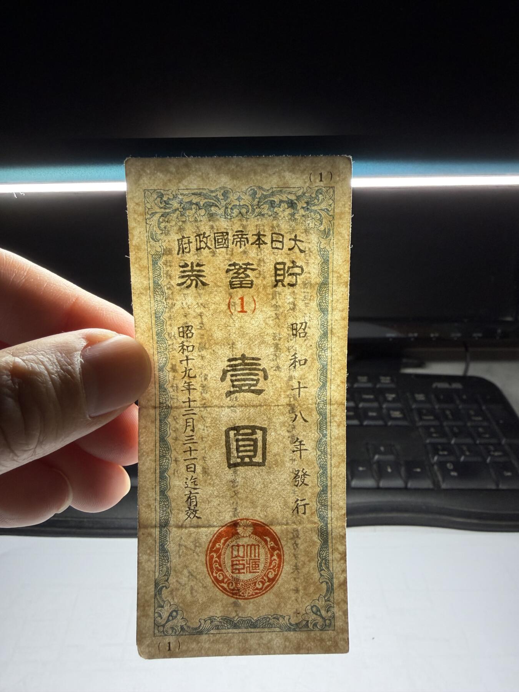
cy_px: 346
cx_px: 260
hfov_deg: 53.1
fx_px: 520
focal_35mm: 26
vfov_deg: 67.3
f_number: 2.2
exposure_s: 1/121
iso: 160
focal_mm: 2.22
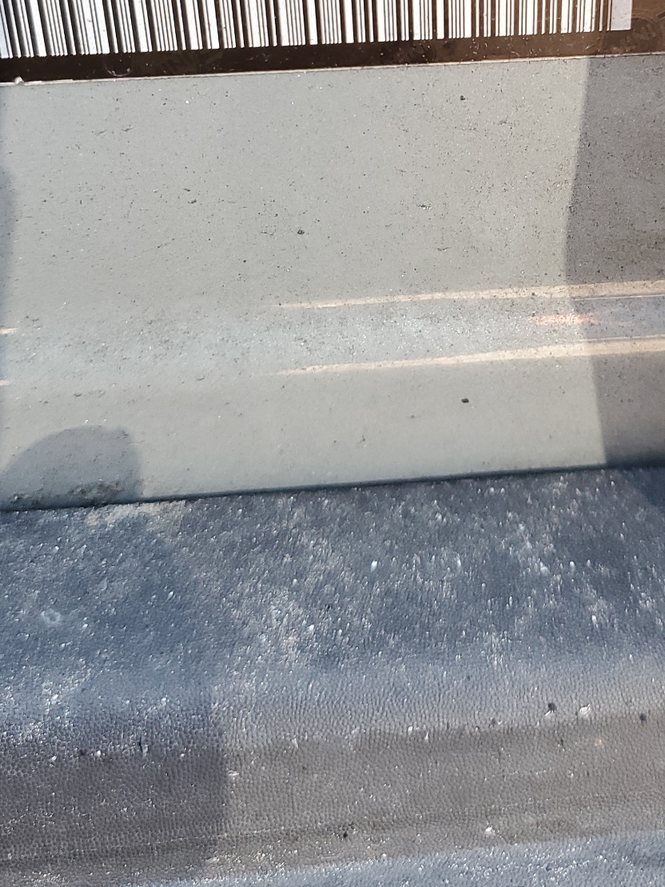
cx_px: 484
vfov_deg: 36.0
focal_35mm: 50
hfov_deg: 28.8
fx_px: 1280
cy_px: 96
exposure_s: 1/120
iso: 89
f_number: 1.5
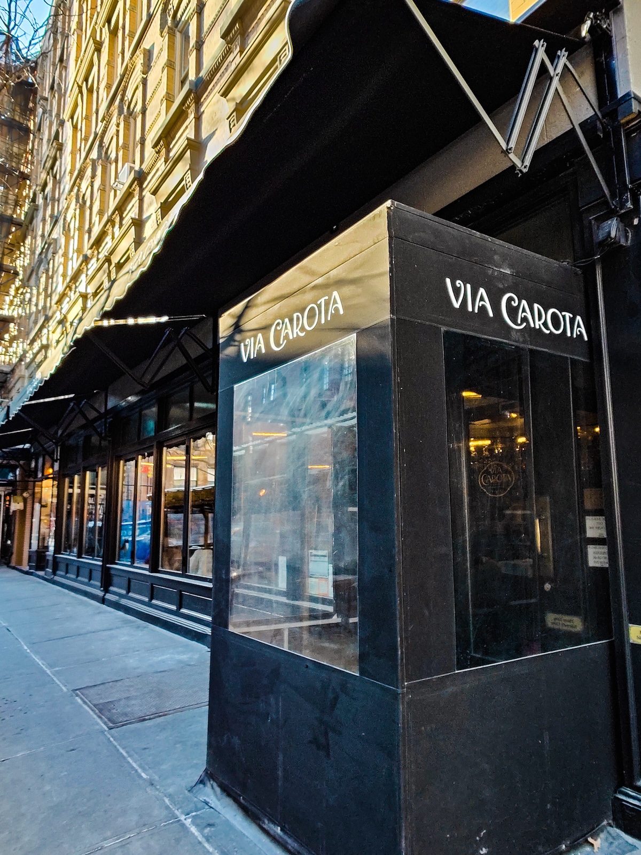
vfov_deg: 79.0
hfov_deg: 63.5
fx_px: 518
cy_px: 428
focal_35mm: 21
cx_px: 320
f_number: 2.2
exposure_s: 1/100
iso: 200
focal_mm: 2.27
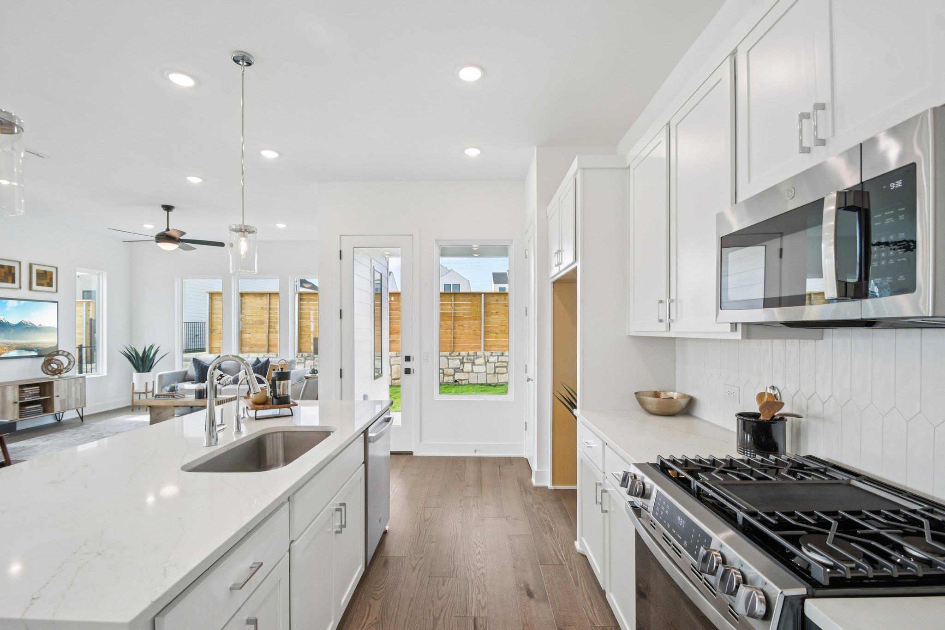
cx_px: 472
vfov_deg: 77.3
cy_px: 315
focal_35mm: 15
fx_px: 394
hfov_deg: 100.4
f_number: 8
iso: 400
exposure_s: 1/60
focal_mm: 10
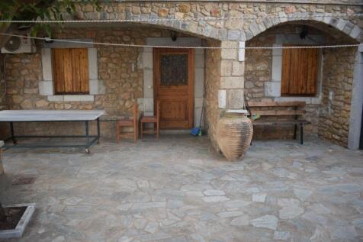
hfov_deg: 59.5
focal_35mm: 32
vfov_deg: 41.7
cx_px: 182
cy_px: 121
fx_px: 317
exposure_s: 1/80
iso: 400
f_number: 4.5
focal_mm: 21
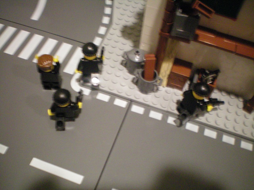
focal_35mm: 38
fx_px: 279
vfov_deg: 37.7
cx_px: 127
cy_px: 95
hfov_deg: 49.0
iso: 400
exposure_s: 1/8
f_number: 3.1
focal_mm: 6.3
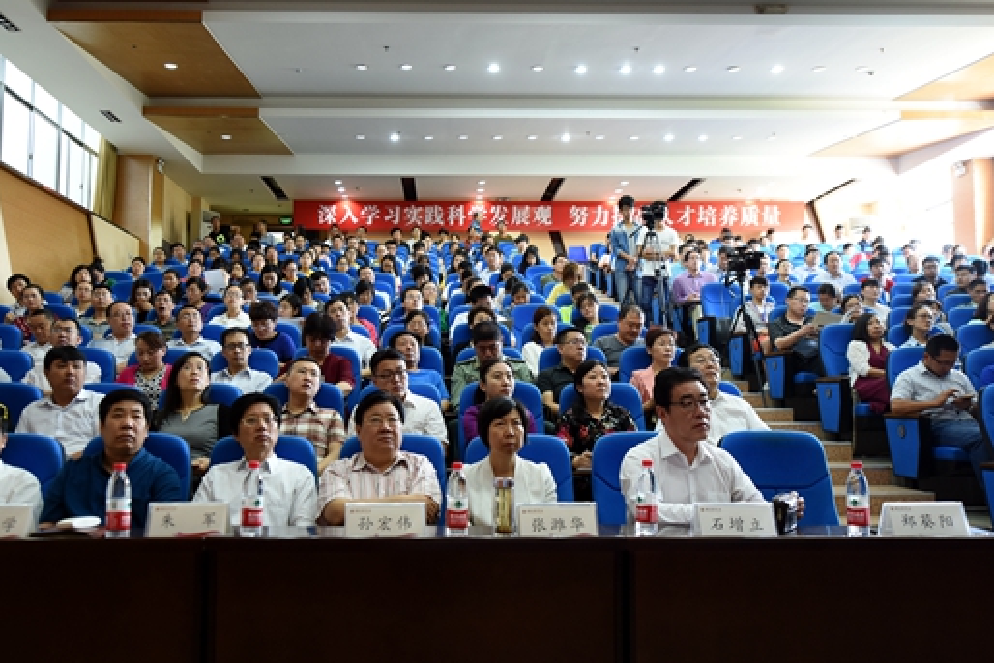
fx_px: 773
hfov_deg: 65.4
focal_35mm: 28
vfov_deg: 46.4
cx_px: 480
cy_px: 321
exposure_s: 1/40
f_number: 3.2
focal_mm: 24
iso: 800
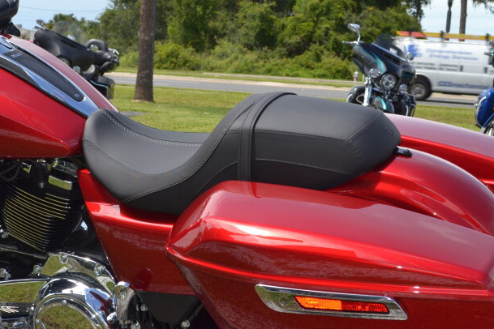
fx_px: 892
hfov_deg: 30.7
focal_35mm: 65
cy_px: 167
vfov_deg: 20.9
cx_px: 166
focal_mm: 22
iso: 100
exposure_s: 1/200
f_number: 7.1
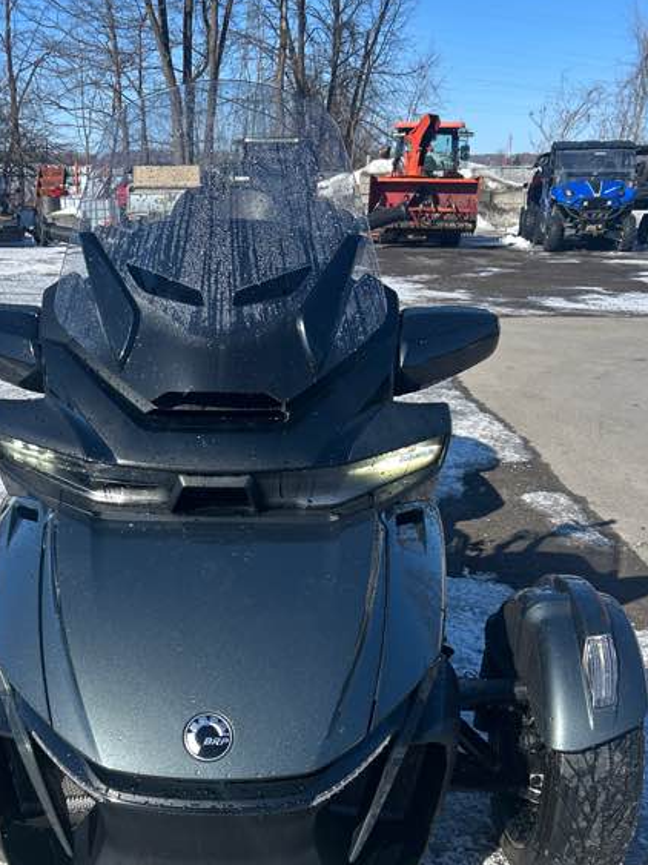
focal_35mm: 39
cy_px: 604
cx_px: 226
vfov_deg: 46.8
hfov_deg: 36.5
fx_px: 974
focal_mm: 5.7
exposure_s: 1/1645
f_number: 1.5
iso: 50
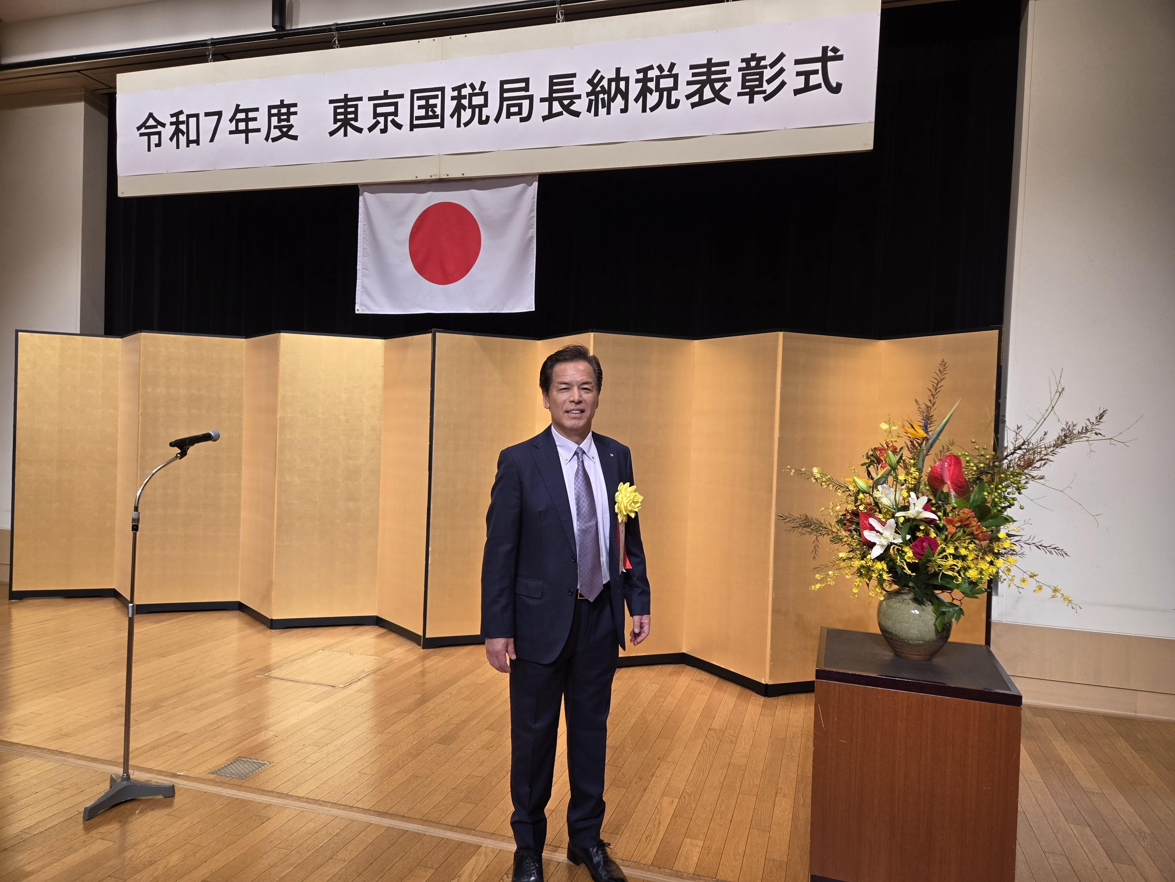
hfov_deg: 73.9
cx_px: 588
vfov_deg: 58.9
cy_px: 441
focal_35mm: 23
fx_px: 781
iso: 64
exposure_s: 1/100
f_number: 1.8
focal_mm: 5.4
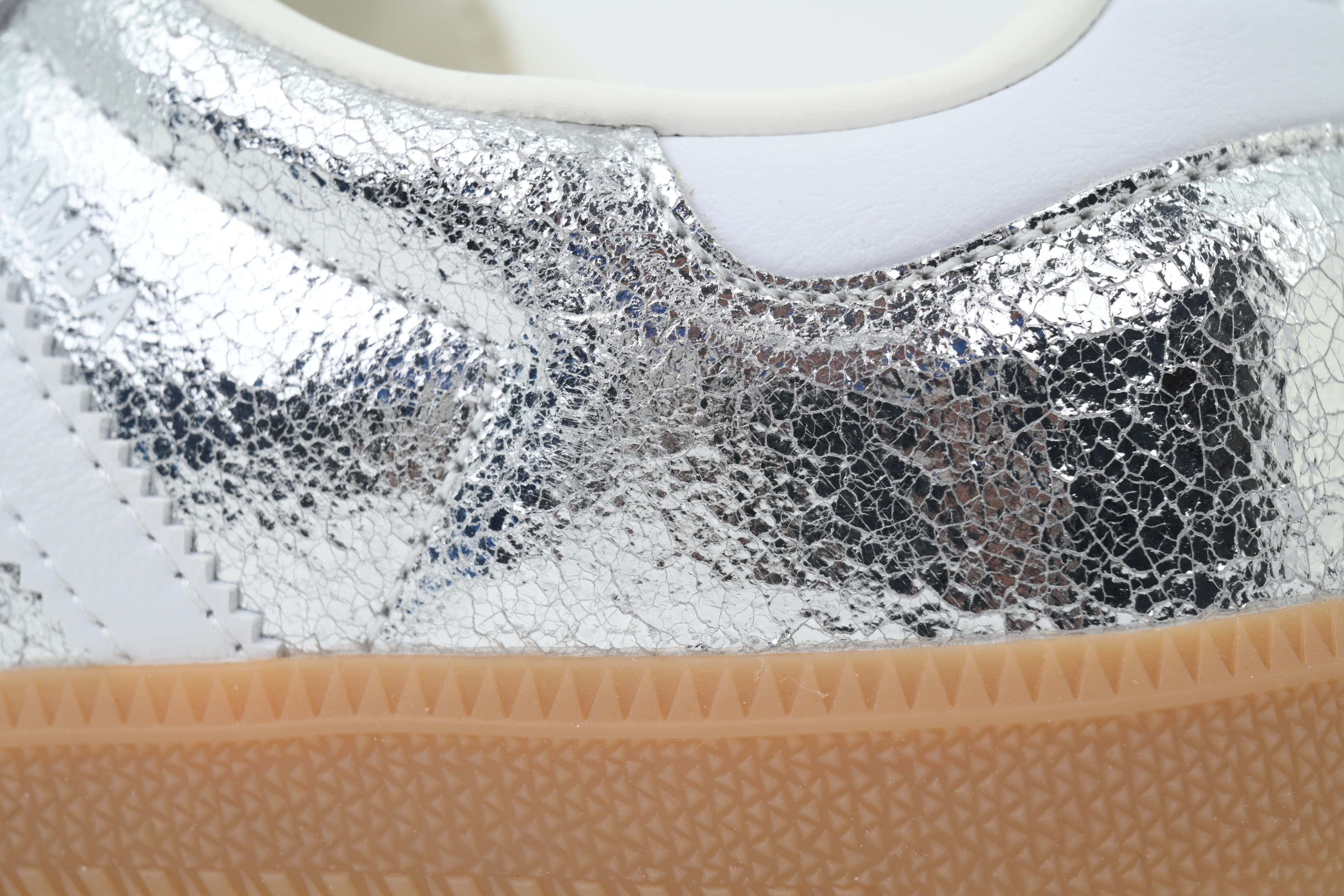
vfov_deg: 11.9
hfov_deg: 17.8
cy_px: 448
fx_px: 4293
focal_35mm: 115
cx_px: 672
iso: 400
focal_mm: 115
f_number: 13
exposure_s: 1/100
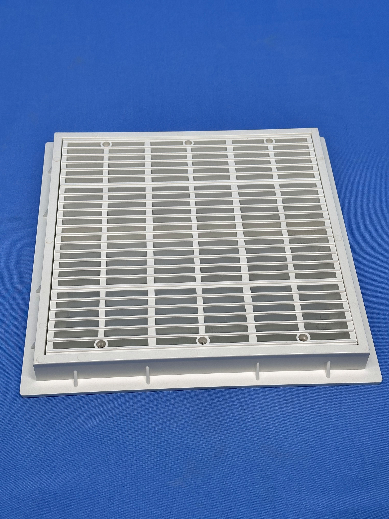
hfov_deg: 30.3
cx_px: 194
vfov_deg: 39.7
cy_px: 260
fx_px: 719
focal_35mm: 48
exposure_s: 1/299
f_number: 1.78
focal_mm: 6.86
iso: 64
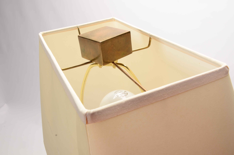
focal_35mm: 39
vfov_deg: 34.1
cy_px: 78
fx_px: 253
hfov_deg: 49.6
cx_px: 117
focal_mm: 26
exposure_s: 1/160
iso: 200
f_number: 16
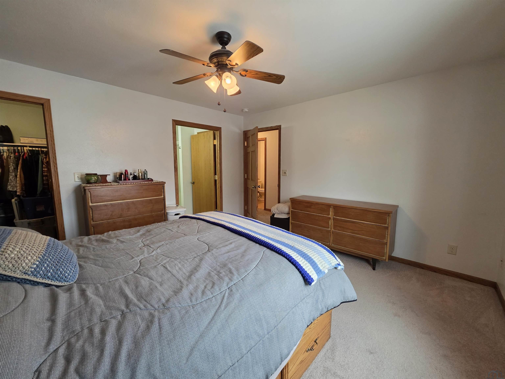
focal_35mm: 13
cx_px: 252
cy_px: 190
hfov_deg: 106.2
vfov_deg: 89.9
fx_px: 190
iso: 160
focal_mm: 2.2
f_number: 1.9
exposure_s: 1/120
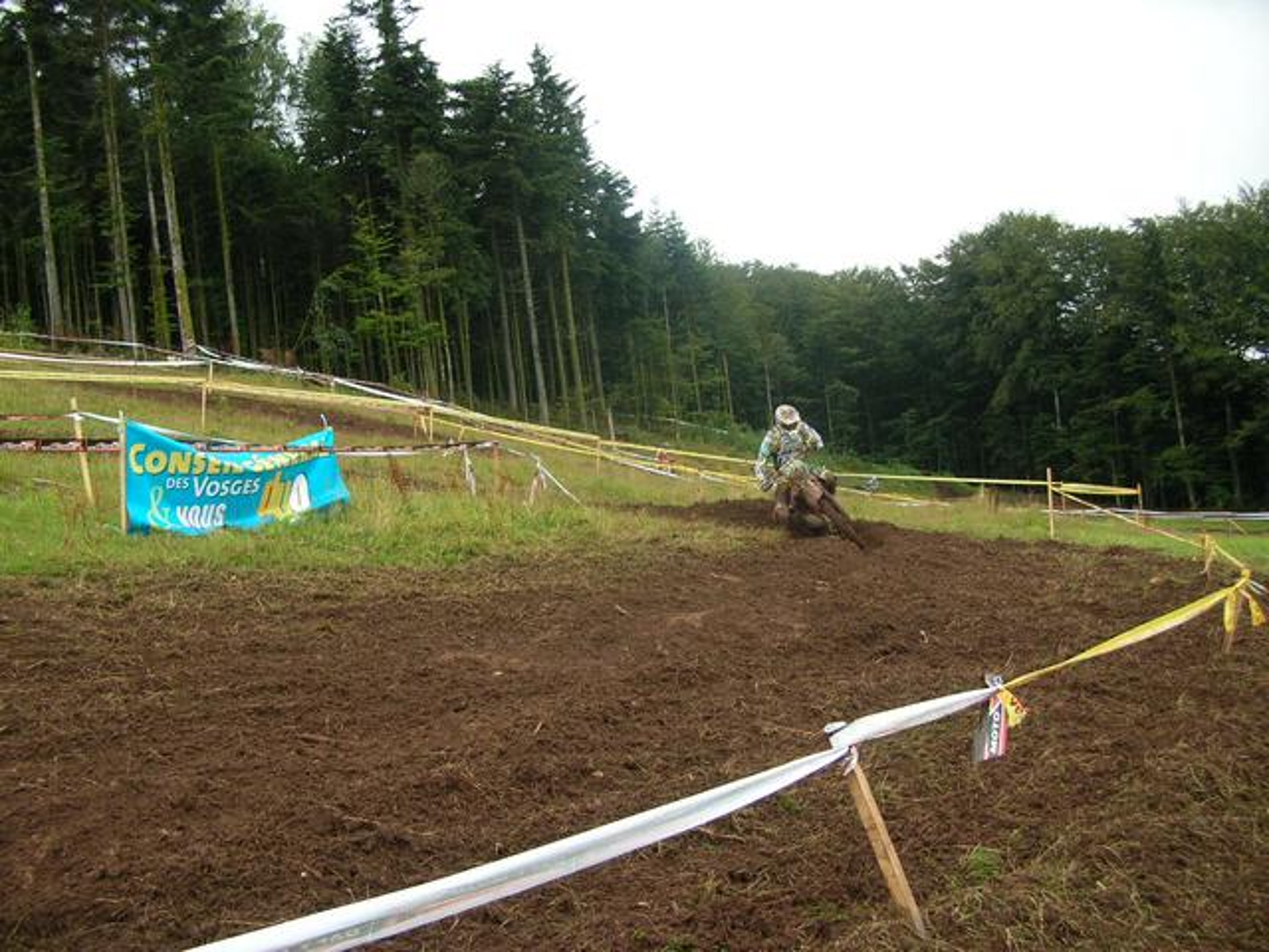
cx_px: 634
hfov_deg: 52.6
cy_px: 476
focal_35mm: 35
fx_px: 1283
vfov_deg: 40.7
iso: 50
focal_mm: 5.8
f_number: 2.8
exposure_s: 1/160
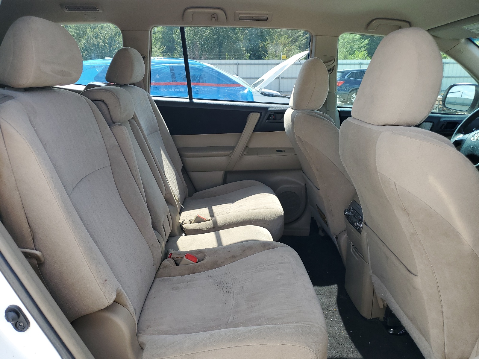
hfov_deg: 67.3
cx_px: 240
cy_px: 180
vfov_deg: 53.1
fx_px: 360
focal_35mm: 26
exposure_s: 1/312
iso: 50
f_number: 1.5
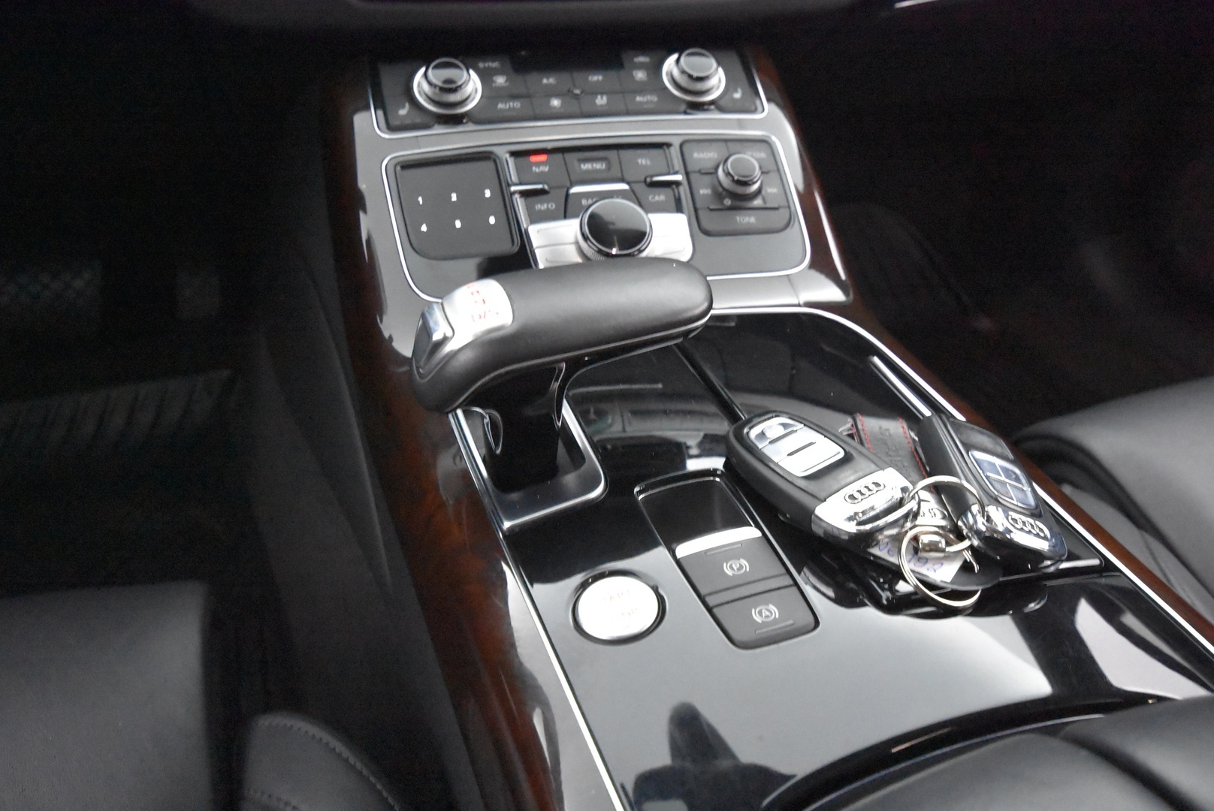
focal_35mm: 30
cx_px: 607
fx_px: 1012
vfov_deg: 43.7
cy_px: 406
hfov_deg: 61.9
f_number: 5.6
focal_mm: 20
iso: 12800
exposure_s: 1/25
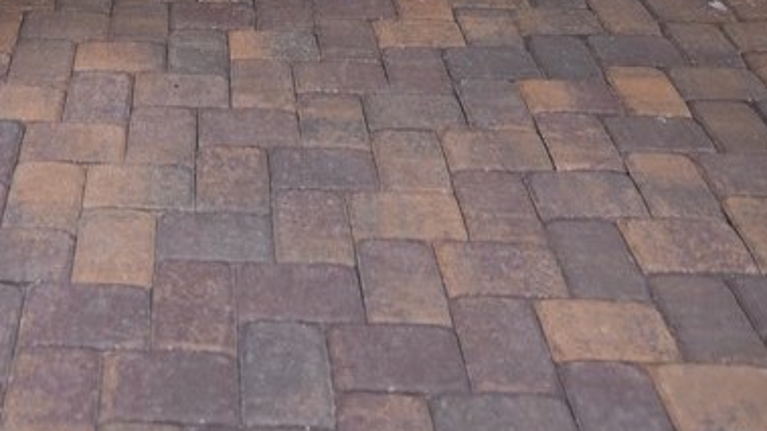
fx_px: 1220
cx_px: 152
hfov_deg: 33.9
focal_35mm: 60
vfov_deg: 14.2
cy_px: -582
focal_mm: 20
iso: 100
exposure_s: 1/160
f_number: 4
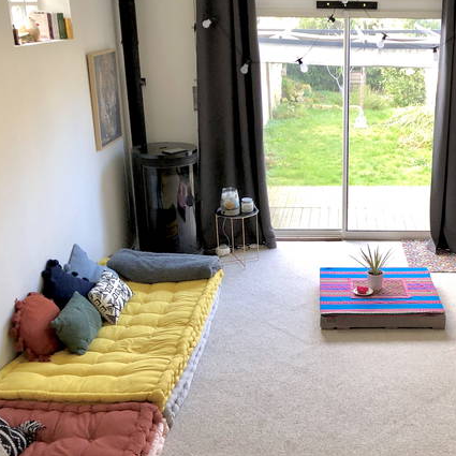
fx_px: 686
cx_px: 350
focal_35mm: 46
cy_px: 244
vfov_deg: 36.8
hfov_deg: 35.8
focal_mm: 4
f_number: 1.8
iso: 25
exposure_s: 1/30
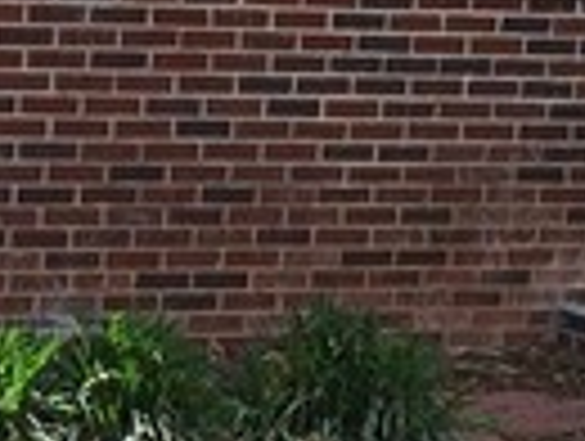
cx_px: -9
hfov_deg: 8.6
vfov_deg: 6.5
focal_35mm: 228
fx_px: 3860
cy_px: -90
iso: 32
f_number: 2.2
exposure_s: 1/581
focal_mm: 4.15
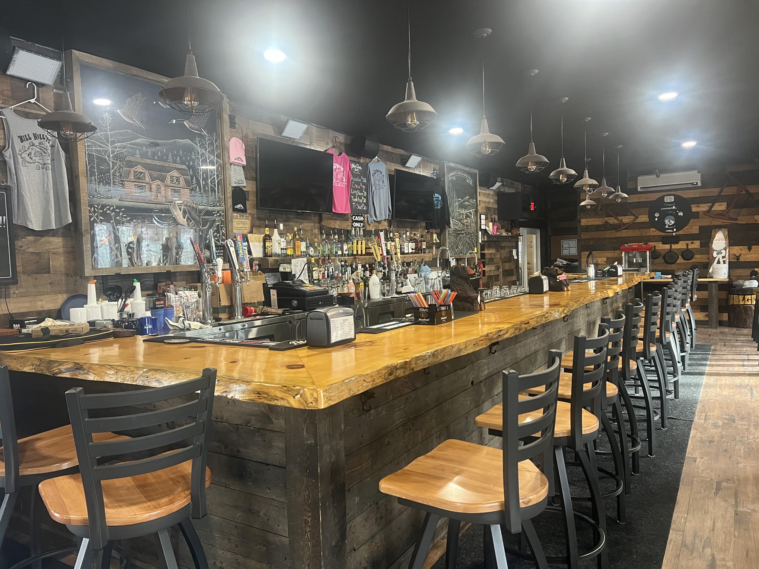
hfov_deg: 67.3
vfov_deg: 53.1
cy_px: 284
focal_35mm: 26
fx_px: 570
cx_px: 380
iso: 500
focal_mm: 5.7
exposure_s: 1/60
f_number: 1.5
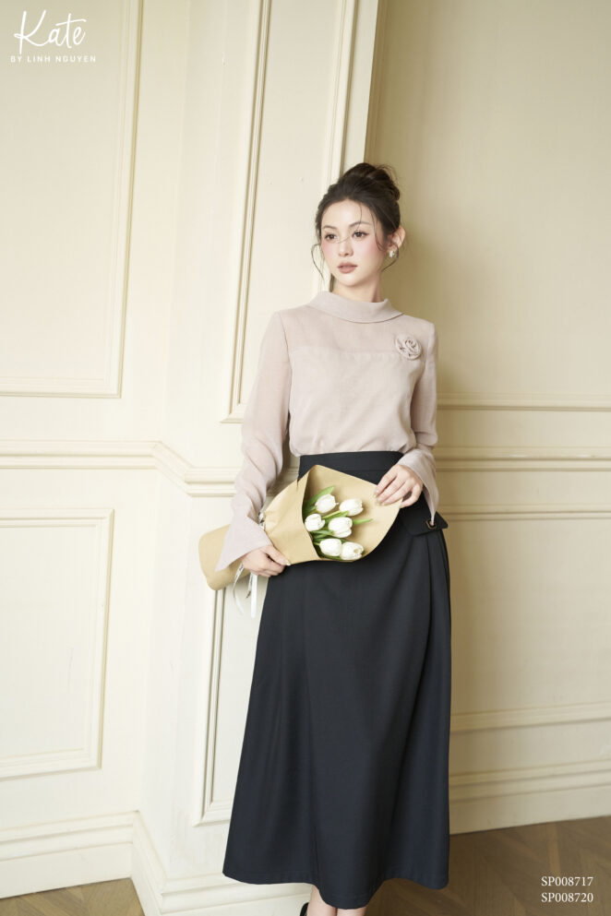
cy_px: 458
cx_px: 306
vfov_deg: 39.6
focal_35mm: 50
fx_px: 1273
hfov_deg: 27.0
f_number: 3.5
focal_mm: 50
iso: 400
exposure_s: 1/125
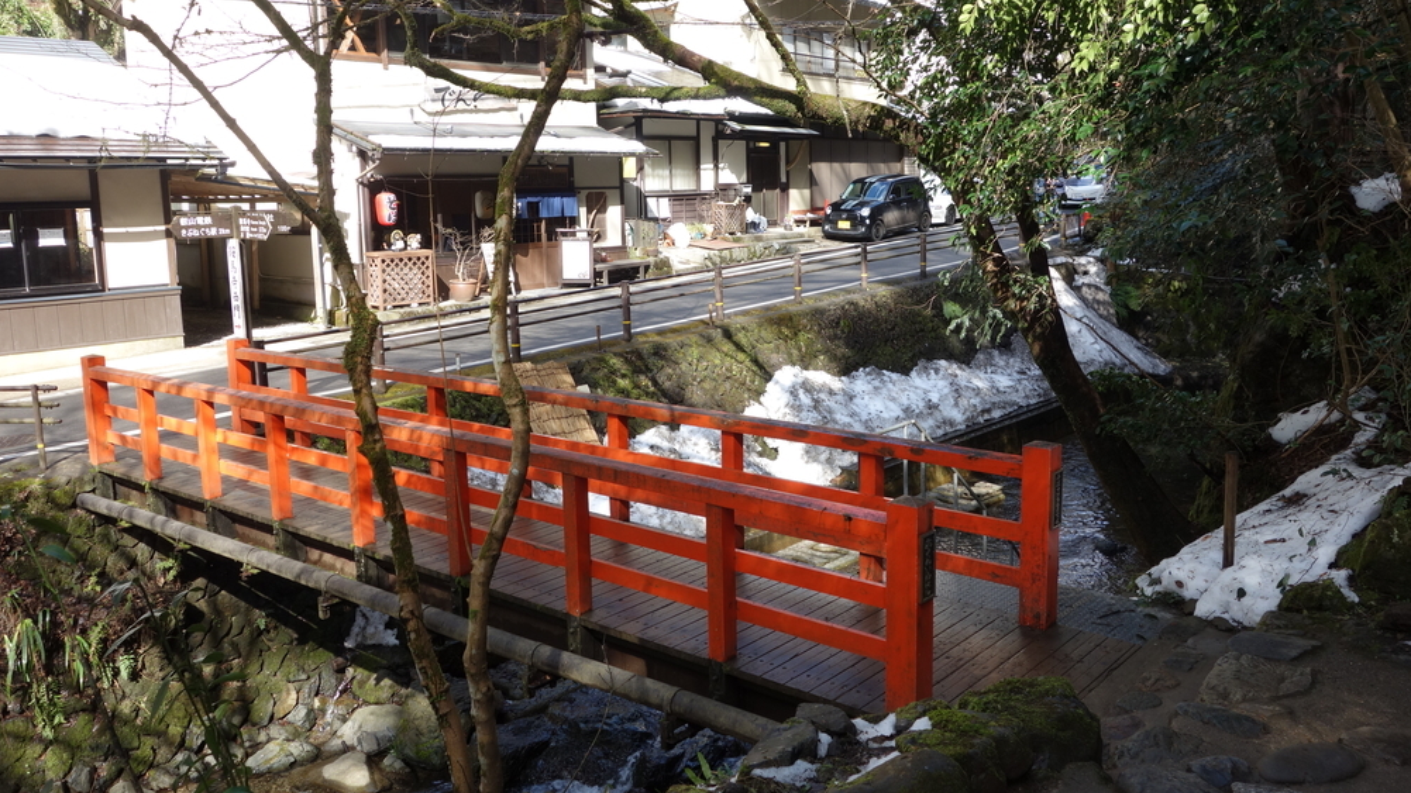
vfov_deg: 38.9
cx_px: 720
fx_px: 1122
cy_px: 344
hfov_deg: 64.3
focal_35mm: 30
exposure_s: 1/100
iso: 125
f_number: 5
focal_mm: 10.4
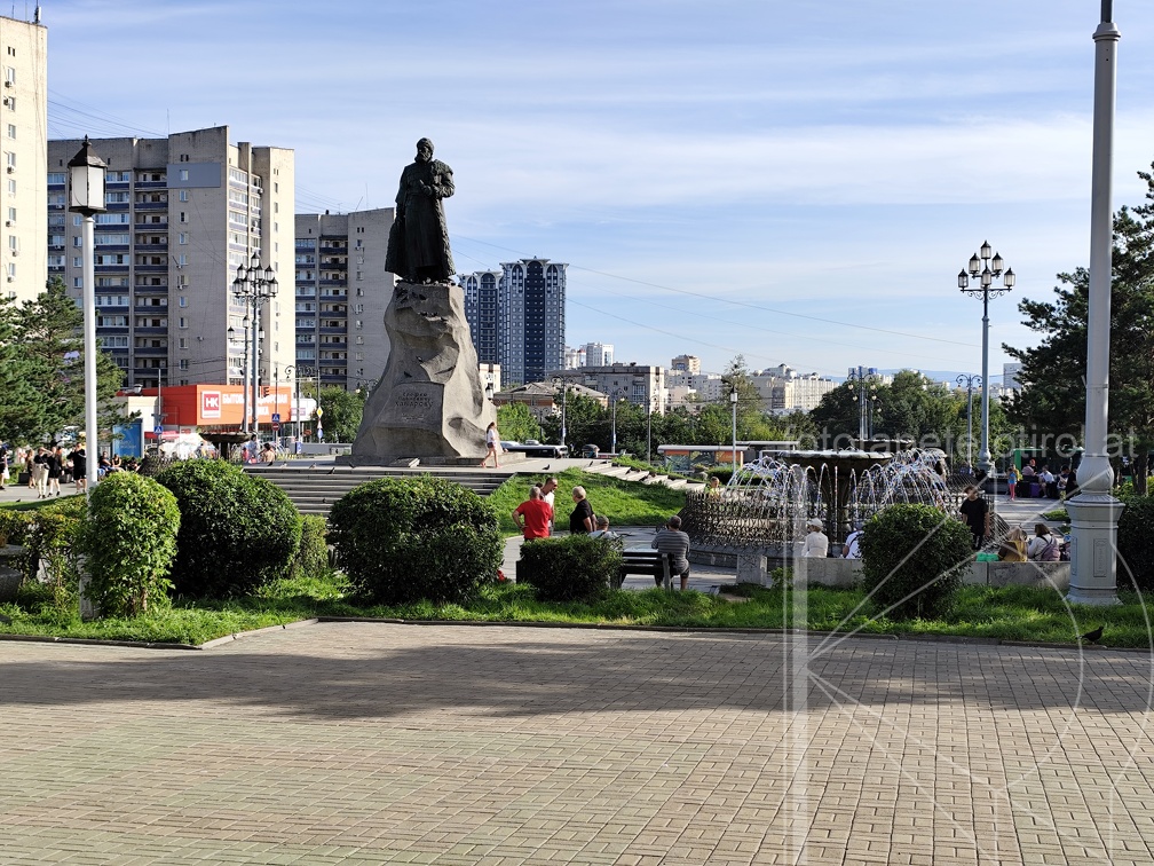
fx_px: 1534
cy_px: 433
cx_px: 577
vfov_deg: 31.5
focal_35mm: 46
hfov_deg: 41.2
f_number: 1.65
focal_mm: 6.19
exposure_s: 1/775
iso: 50
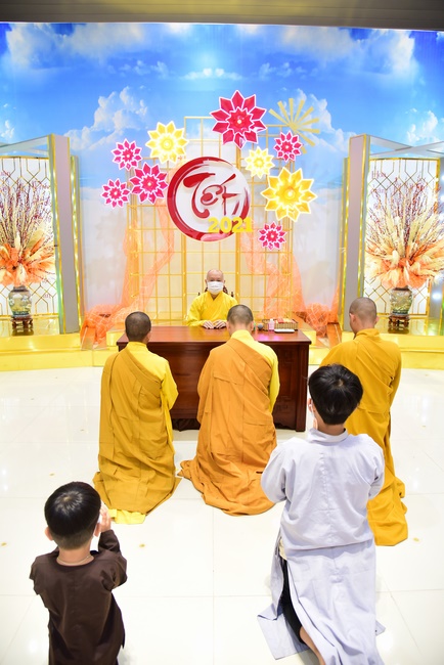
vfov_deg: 73.7
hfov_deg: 53.2
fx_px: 443
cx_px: 222
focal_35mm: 24
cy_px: 332
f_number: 4
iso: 1000
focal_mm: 24
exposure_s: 1/50
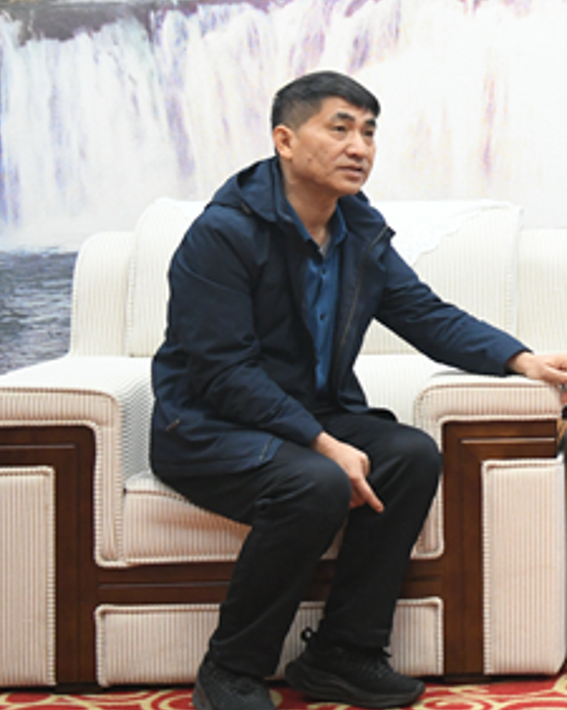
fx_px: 1597
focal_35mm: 76
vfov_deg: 25.1
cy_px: 297
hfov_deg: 18.7
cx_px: 731
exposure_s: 1/125
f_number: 2.8
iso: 3200
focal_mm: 38
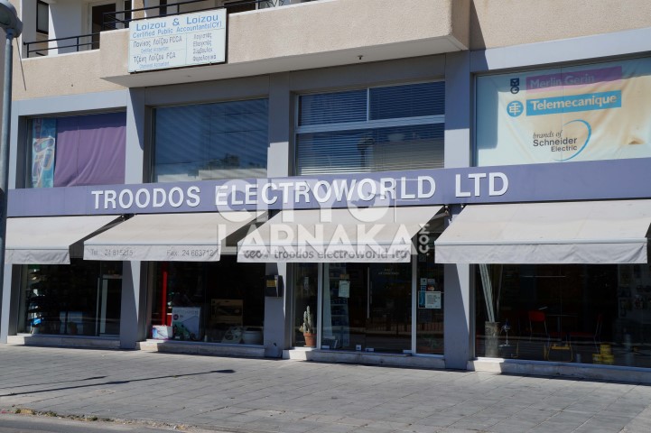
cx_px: 326
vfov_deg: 28.0
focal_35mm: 48
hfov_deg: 41.1
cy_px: 216
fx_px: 868
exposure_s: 1/200
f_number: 14
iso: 100
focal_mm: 32
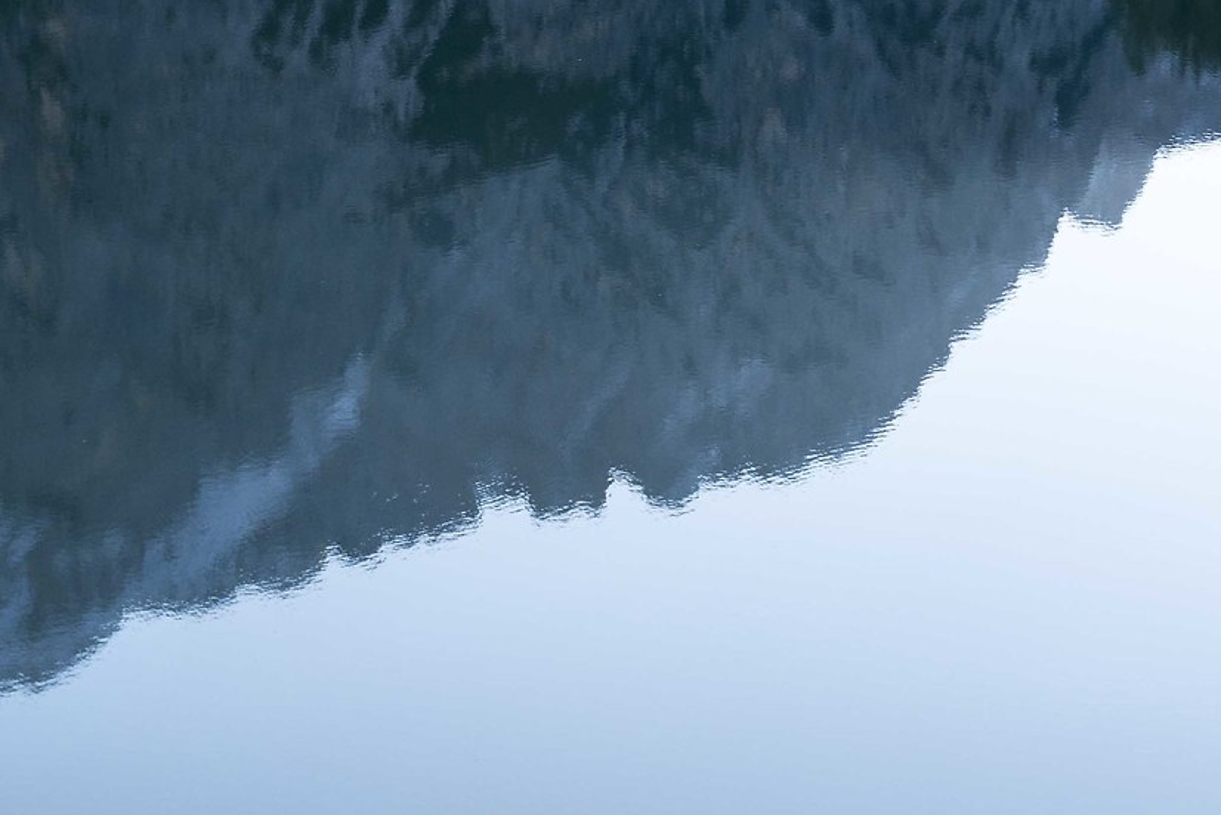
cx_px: -284
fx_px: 5171
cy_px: -336
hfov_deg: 13.1
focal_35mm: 152
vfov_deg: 8.8
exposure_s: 1/250
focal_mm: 35
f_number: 5.6
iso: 320
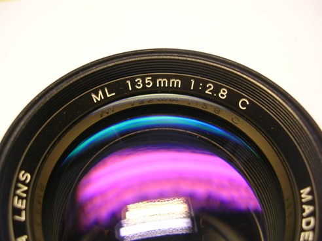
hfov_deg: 49.0
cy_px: 120
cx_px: 161
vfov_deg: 37.7
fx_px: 353
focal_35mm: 38
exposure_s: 1/11.9
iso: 50
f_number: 2.8
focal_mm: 5.8
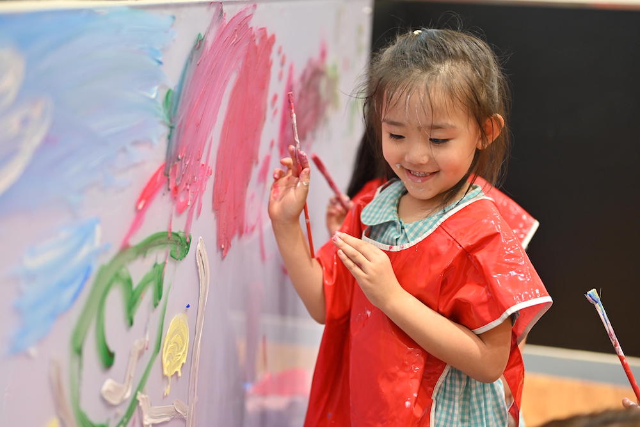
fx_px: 889
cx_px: 320
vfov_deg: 27.0
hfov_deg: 39.6
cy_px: 214
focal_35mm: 50
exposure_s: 1/320
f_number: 2
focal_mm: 50
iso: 1000
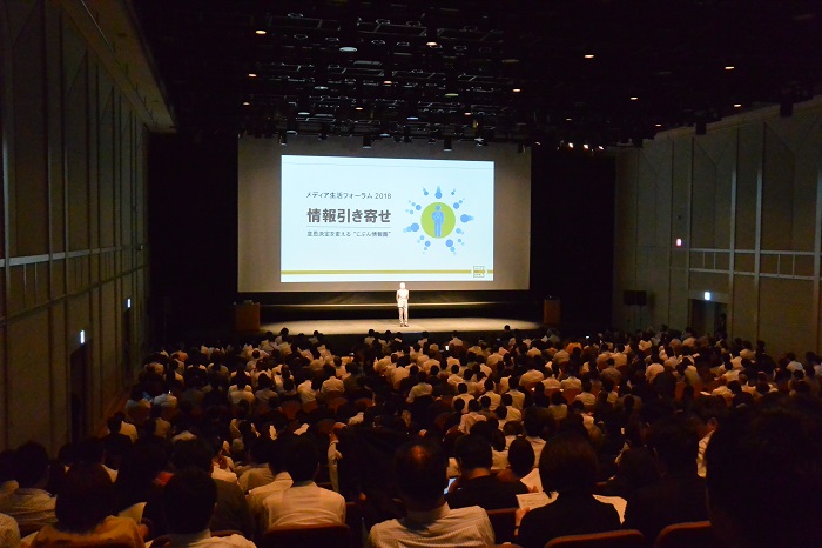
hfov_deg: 58.7
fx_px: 730
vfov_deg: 41.1
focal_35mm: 32
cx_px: 411
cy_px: 274
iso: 3200
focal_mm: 12.1
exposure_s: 1/30
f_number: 4.2
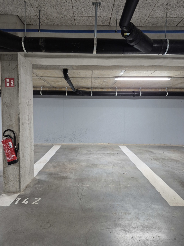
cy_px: 123
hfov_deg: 58.9
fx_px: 163
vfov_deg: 73.9
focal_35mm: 23
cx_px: 92
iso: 500
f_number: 1.8
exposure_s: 1/100
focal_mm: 5.4
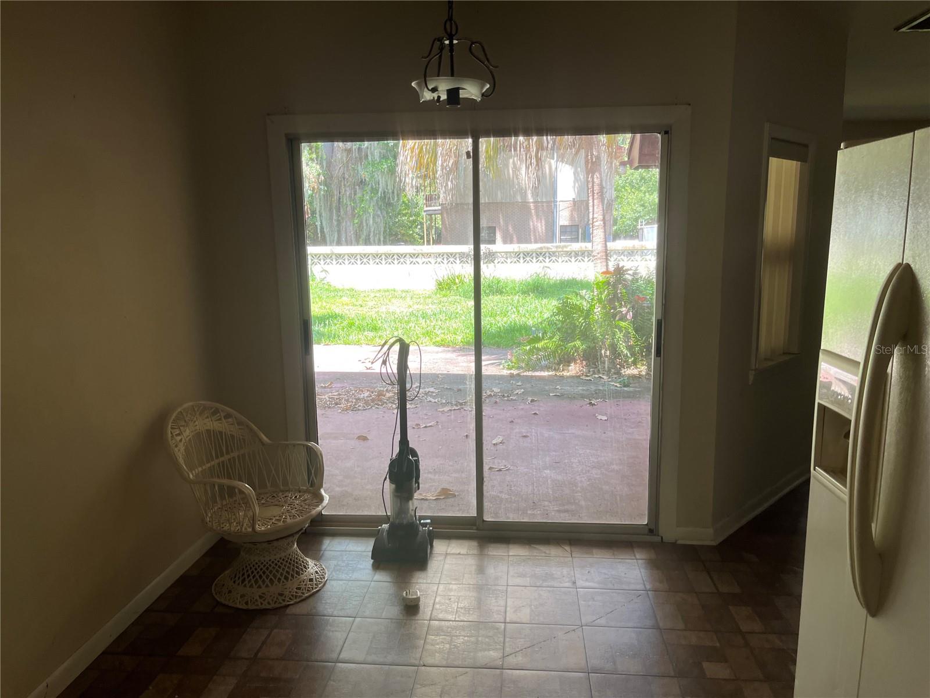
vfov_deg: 53.1
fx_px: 699
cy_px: 349
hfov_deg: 67.3
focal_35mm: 26
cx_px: 465
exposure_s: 1/122
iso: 40
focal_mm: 5.1
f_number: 1.6
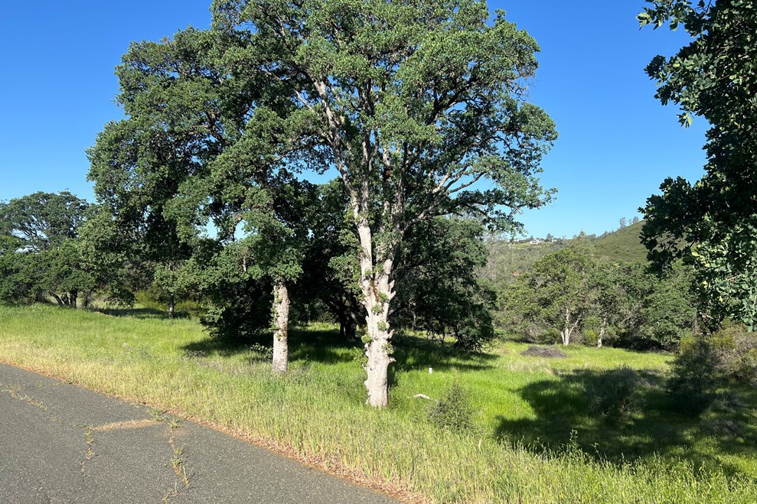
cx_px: 382
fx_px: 589
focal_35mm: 28
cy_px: 277
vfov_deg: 46.3
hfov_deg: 65.5
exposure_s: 1/2632
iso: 50
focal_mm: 5.7
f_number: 1.5
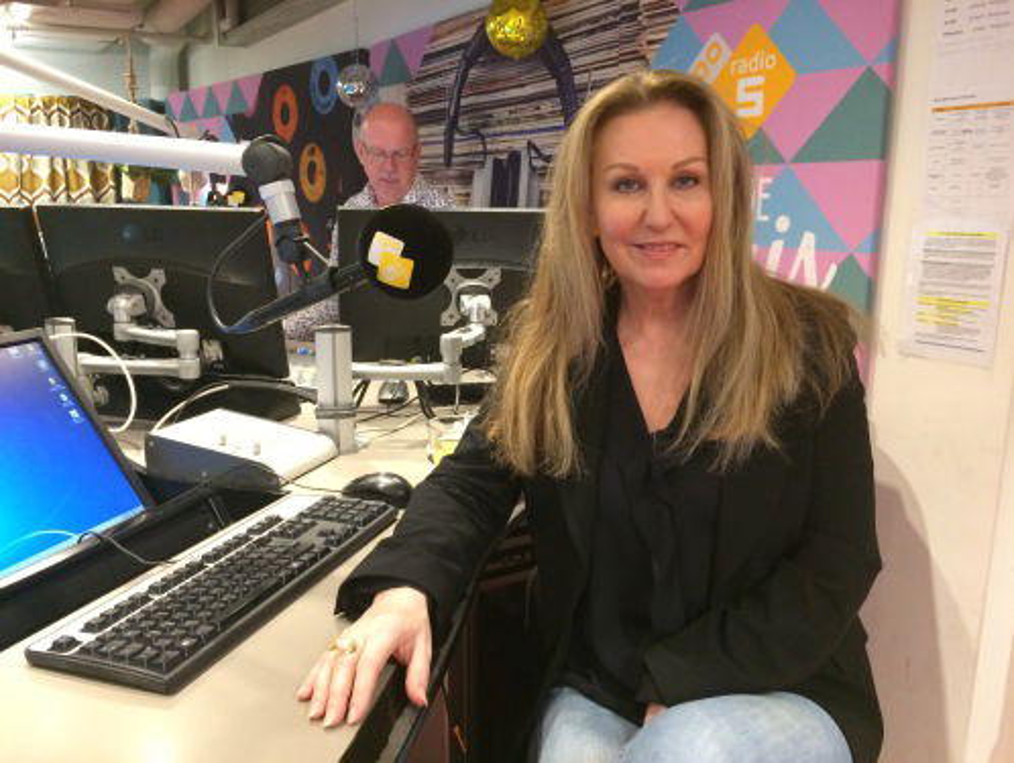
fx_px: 851
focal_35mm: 29
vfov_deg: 48.3
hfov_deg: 61.6
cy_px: 382
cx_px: 507
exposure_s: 1/25
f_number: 2.2
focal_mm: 4.15
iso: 320
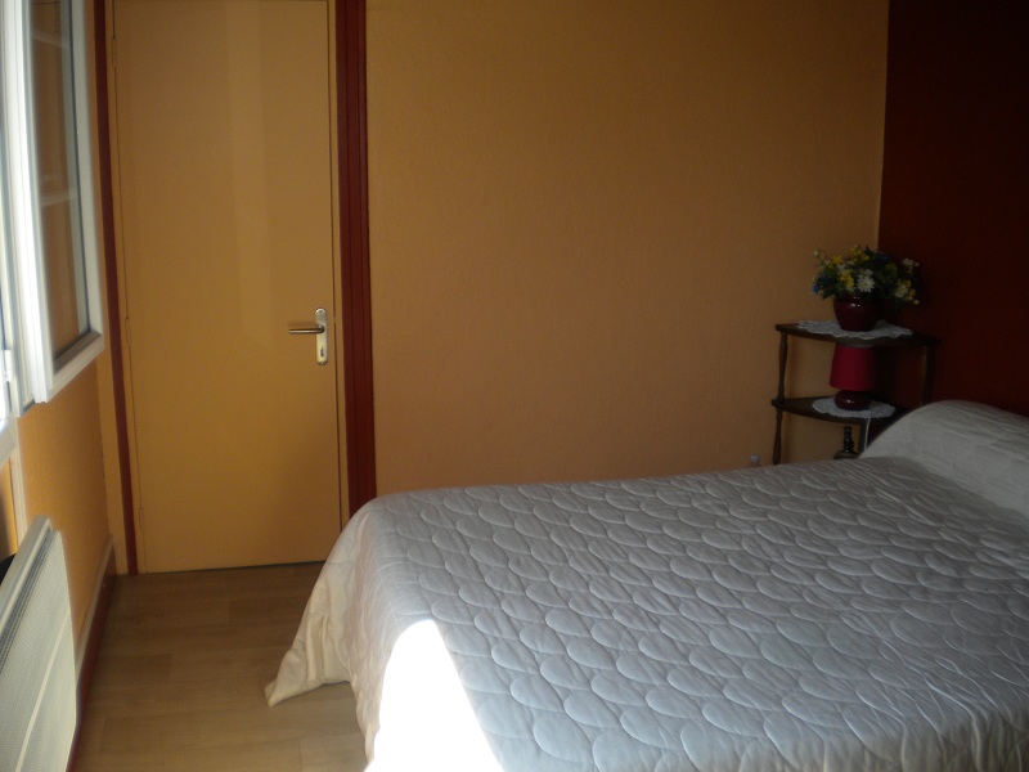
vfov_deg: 40.7
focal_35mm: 35
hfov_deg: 52.6
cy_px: 386
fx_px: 1040
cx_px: 514
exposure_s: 1/196
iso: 80
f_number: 3.1
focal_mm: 6.3
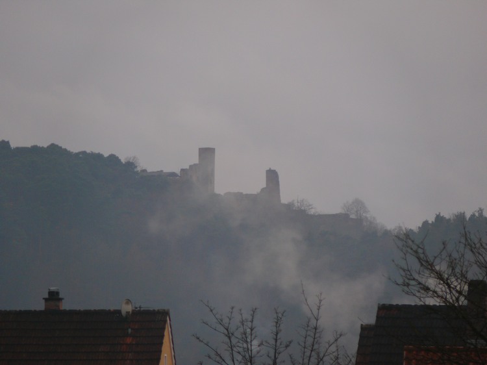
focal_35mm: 420
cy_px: 182
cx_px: 244
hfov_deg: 4.7
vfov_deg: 3.5
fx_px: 5907
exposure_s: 1/30
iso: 100
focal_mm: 88.8
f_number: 3.7
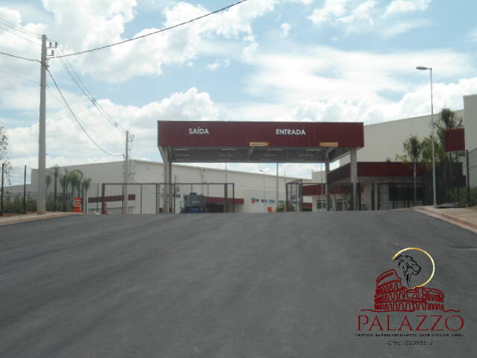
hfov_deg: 42.9
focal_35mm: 44
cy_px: 179
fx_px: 606
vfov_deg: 32.9
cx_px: 238
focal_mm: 7.9
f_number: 3.5
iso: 80
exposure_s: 1/1000
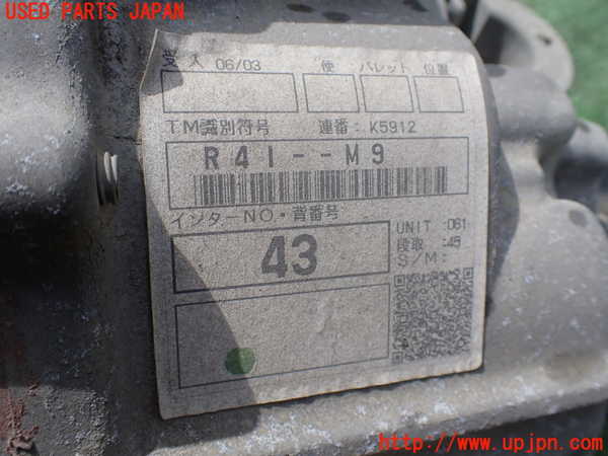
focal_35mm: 30
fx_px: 527
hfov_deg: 60.0
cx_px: 304
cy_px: 228
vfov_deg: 46.8
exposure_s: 1/200
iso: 100
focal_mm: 5.4
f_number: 9
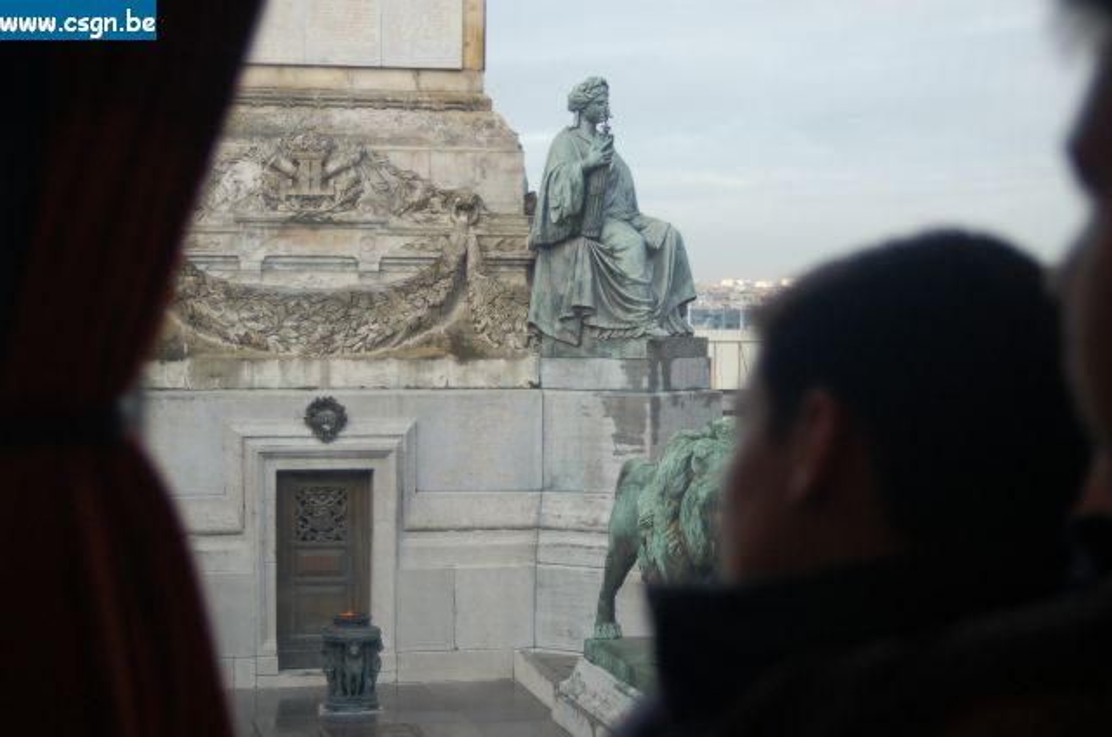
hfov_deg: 28.1
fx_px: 2220
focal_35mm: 72
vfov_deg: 18.8
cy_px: 368
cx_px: 556
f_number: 4.5
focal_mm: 48
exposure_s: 1/60
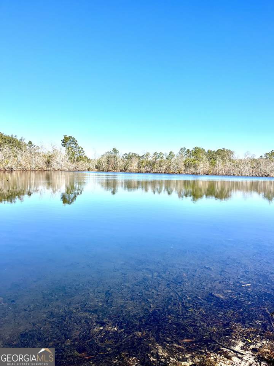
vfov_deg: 67.3
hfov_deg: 53.1
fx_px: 274
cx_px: 137
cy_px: 183
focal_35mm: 26
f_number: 1.6
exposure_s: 1/3049
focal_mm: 5.1
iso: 50
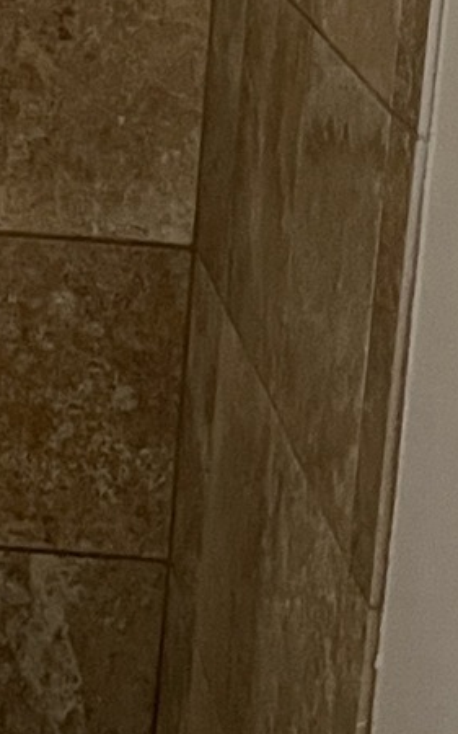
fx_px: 2818
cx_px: -331
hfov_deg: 8.9
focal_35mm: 141
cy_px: -121
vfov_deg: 14.4
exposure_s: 1/56
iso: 500
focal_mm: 5.1
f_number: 1.6
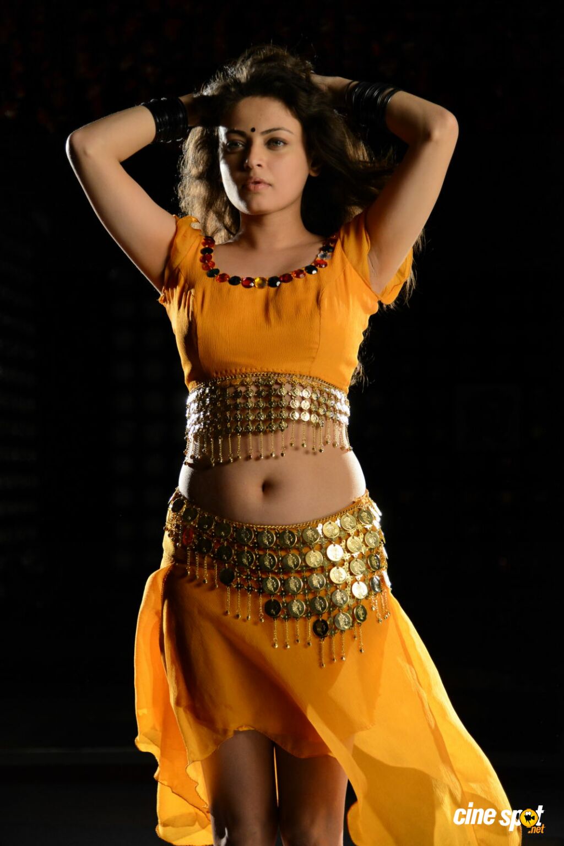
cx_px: 282
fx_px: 1551
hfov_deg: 20.6
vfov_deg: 30.5
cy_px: 423
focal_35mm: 66
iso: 2000
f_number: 4
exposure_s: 1/400
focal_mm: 66
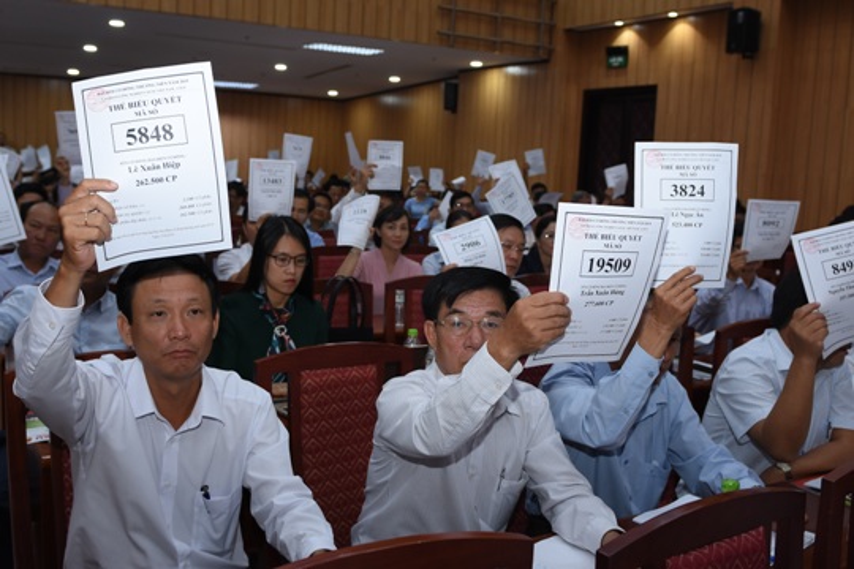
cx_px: 427
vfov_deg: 36.9
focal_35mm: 36
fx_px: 854
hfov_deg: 53.1
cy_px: 284
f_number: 4
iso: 800
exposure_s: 1/125
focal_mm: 24
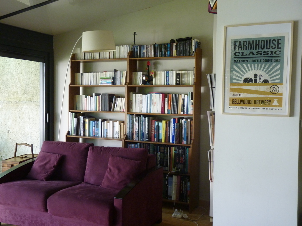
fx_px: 366
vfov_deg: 34.3
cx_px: 151
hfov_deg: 44.8
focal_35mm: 42
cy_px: 113
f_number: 3
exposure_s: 1/30
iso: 320
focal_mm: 7.4
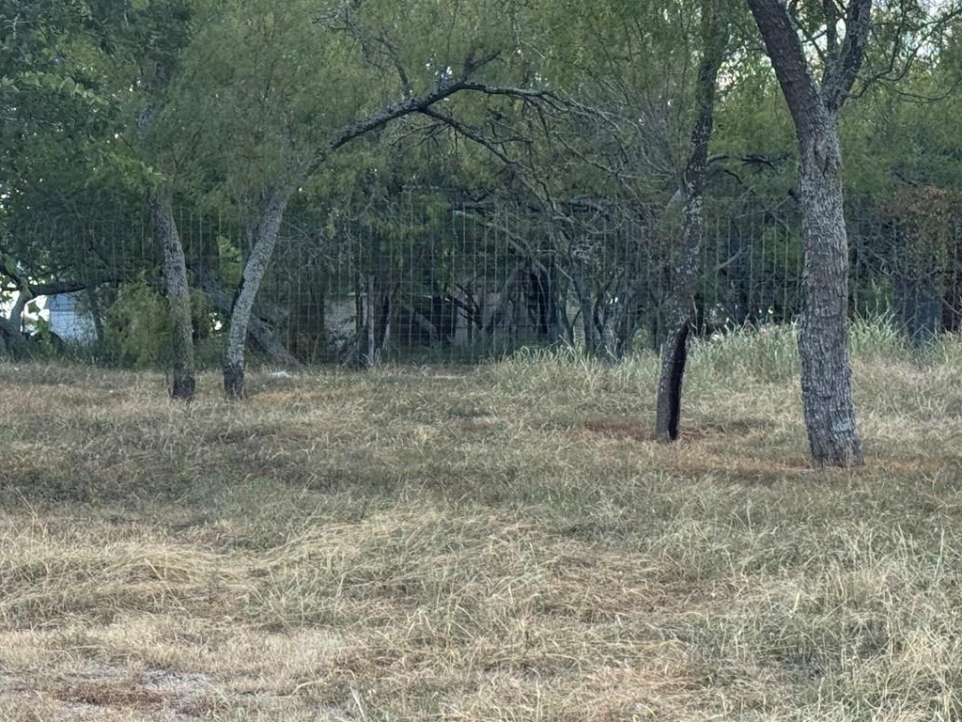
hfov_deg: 20.4
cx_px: 493
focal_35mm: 96
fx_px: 2668
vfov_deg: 15.4
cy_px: 420
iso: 64
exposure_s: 1/802
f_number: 1.78
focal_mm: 6.76
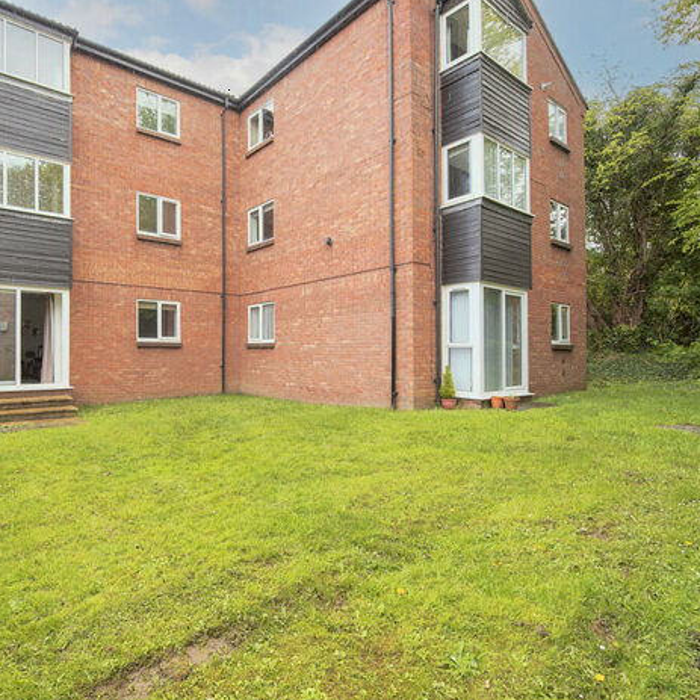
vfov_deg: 80.7
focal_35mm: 18
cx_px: 239
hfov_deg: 78.3
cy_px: 351
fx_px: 412
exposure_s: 1/250
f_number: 8
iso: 800
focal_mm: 14
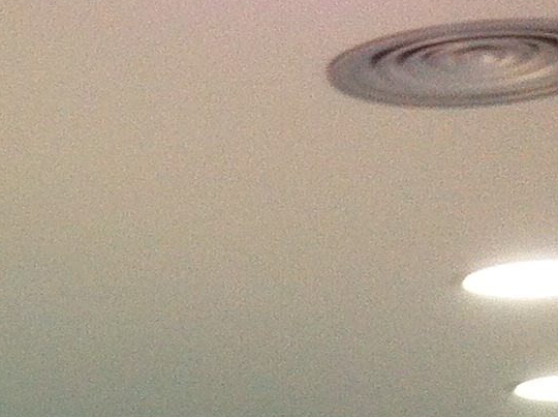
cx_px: -539
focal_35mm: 168
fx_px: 2703
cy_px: 957
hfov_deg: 10.8
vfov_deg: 8.2
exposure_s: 1/100
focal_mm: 3.85
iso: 100
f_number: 2.8
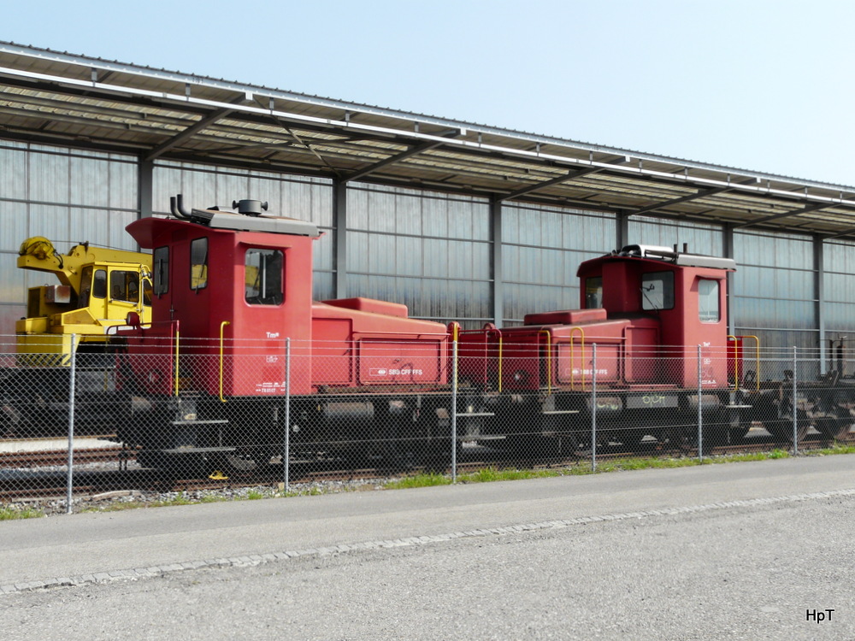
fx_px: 1087
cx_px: 428
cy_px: 320
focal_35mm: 44
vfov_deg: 32.9
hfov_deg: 42.9
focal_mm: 7.2
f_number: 5.6
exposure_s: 1/400
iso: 100
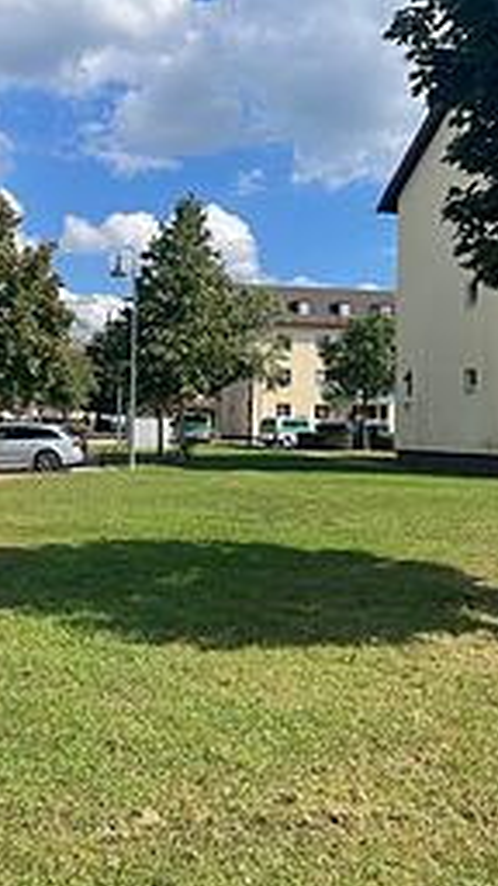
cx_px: 128
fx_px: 916
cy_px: 446
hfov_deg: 30.0
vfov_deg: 51.6
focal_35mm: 39
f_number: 1.6
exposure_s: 1/2564
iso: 32
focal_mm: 4.2
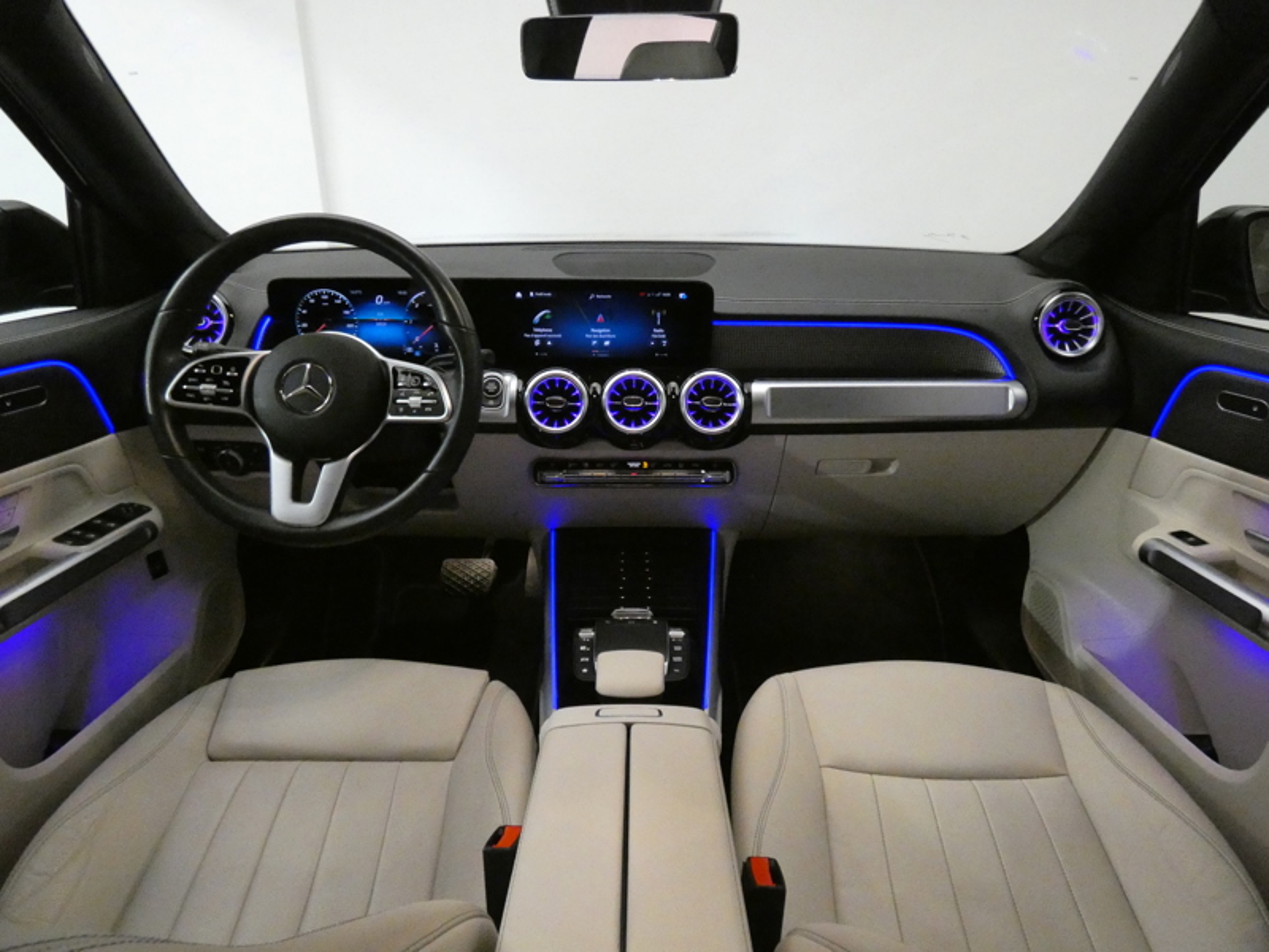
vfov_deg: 66.0
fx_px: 733
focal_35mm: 20
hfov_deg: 81.7
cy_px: 476
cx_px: 634
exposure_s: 1/60
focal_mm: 3.6
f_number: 2.8
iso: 1600
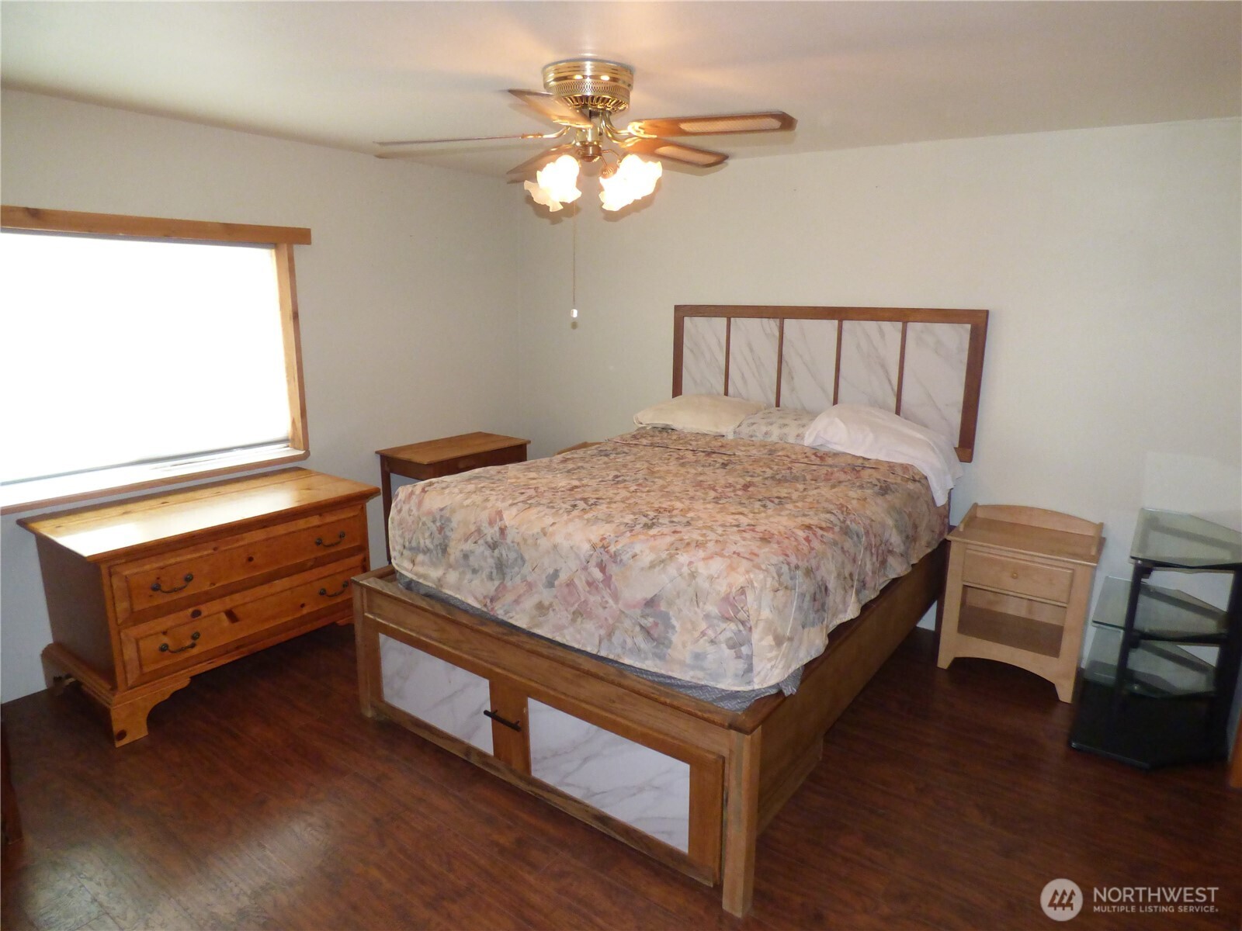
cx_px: 621
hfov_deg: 81.7
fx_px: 718
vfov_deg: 66.0
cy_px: 466
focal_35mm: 20
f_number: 2.8
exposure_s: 1/60
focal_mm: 3.58
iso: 640
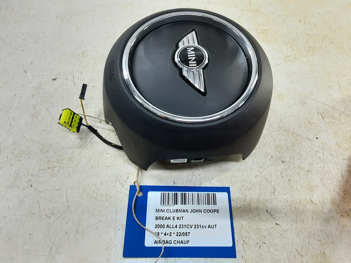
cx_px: 176
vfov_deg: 51.4
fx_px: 274
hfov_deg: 65.3
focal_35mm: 27
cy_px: 132
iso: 125
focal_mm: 2.91
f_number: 1.9
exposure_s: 1/50
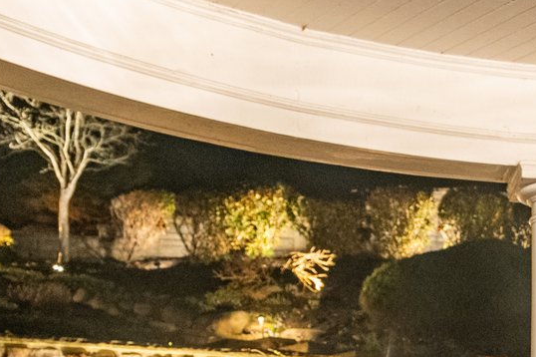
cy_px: 496
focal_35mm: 80
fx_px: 1190
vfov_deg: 15.9
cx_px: 565
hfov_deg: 24.0
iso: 3200
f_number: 5.6
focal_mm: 21
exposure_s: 1/2
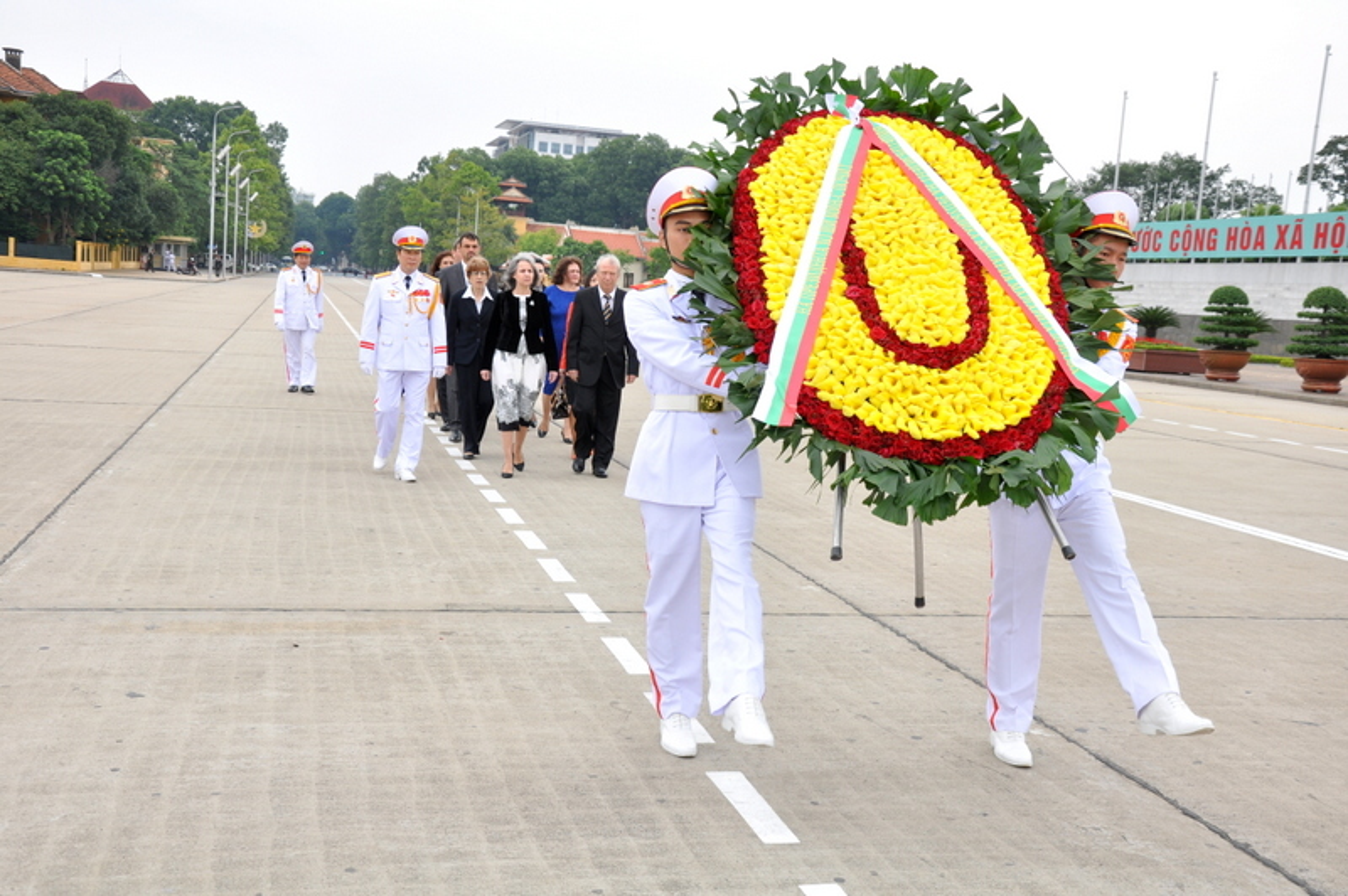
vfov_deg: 34.2
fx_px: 1459
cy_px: 448
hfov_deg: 49.6
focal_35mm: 39
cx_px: 674
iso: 200
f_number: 7.1
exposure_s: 1/125
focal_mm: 26
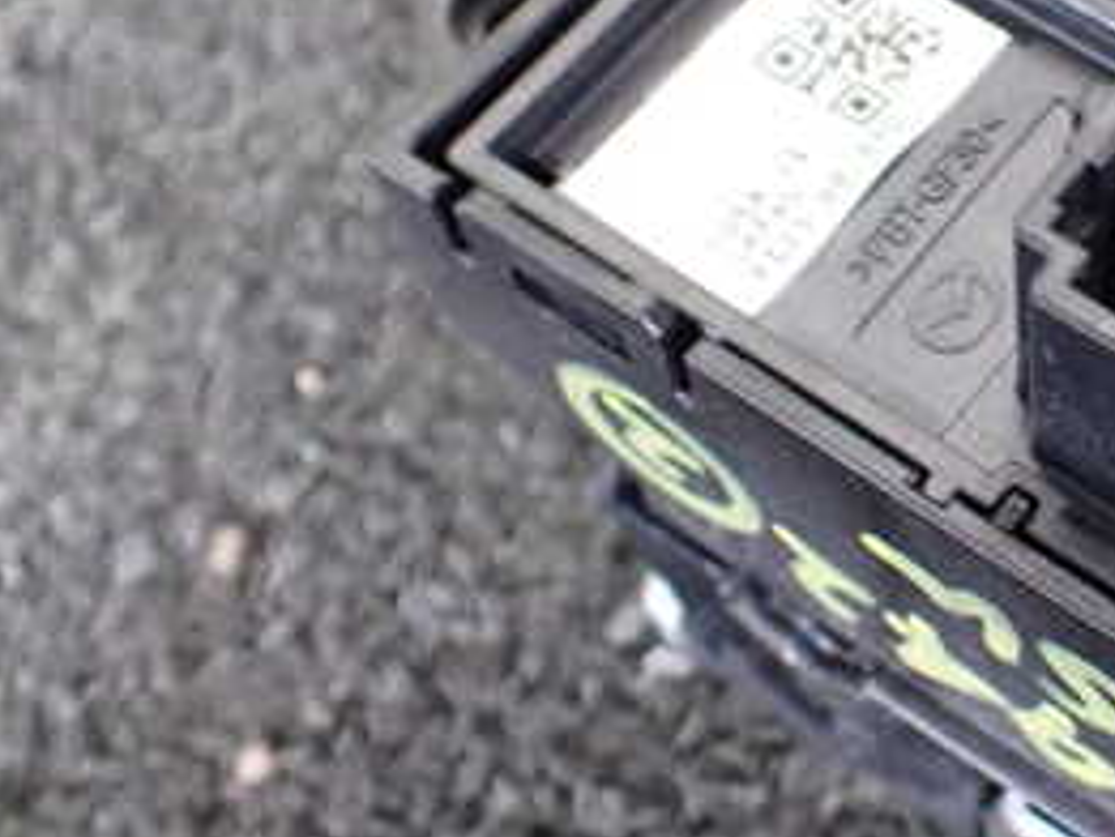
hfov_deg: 26.4
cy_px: 329
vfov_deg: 21.3
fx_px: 2224
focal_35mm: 69
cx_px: 1166
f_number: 2.3
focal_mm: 5.4
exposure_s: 1/40
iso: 800
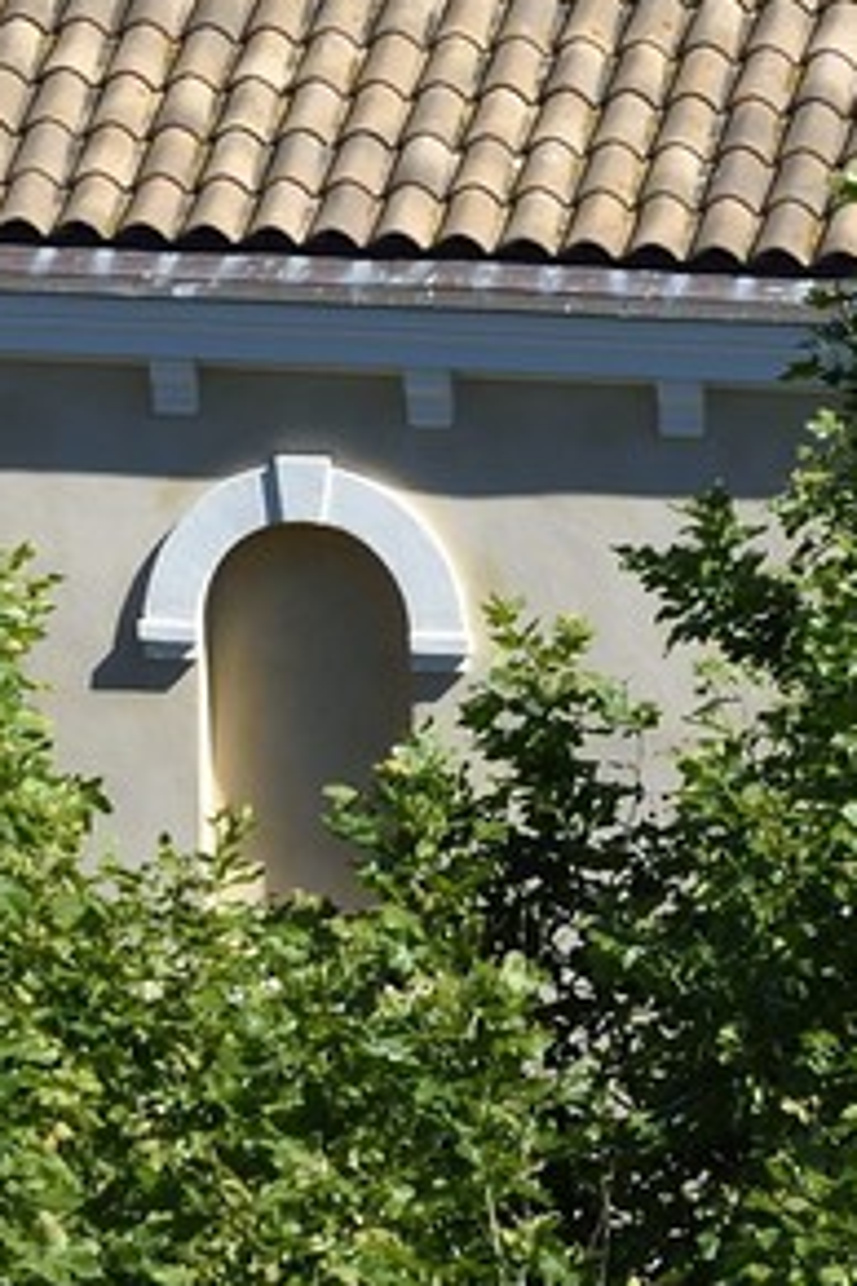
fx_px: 19638
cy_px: -2157
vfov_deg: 3.7
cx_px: -554
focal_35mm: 550
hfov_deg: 2.5
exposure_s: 1/250
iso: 100
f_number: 9
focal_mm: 100
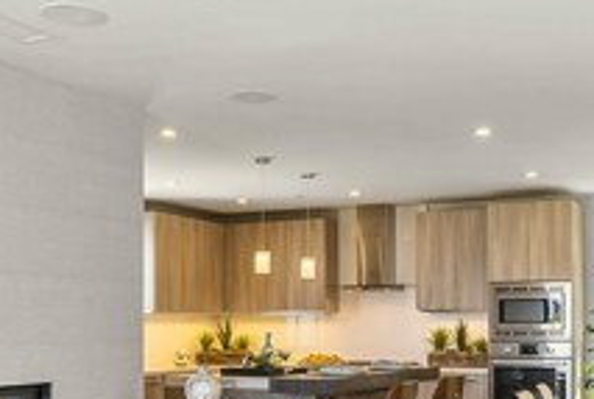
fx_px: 893
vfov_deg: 24.8
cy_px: 321
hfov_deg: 36.8
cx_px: 329
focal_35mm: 54
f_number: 8
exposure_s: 1/100
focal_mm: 18
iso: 125
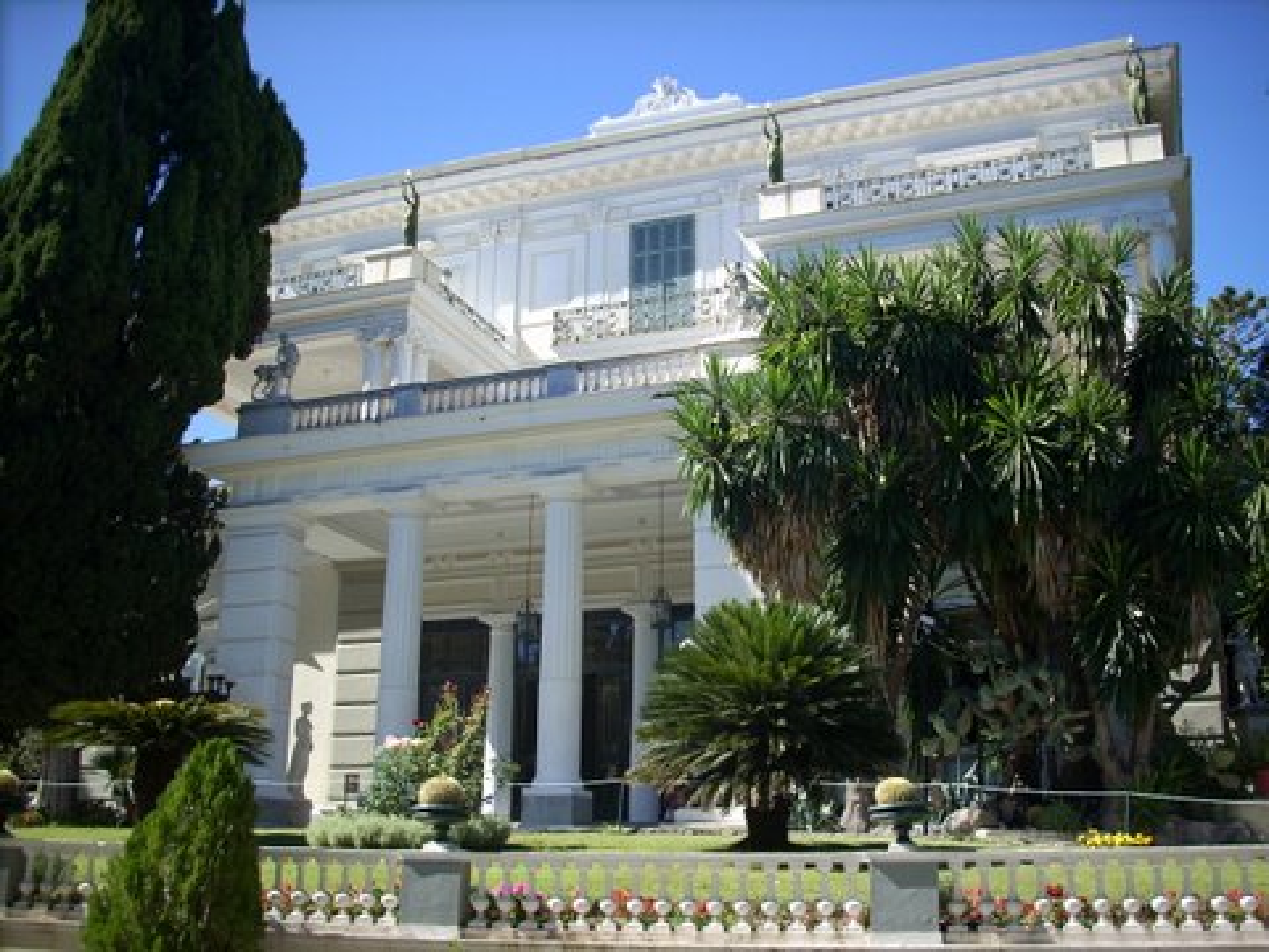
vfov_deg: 38.7
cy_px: 476
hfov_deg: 50.1
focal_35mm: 37
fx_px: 1356
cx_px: 634
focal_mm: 6.2
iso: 64
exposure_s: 1/130
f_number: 5.6
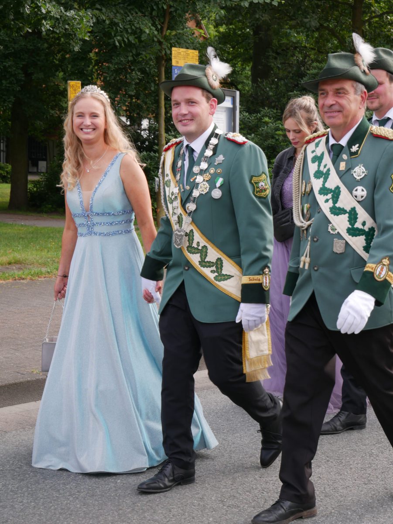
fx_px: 1150
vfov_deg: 25.6
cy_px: 262
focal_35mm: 76
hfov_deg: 19.4
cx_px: 196
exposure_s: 1/320
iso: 200
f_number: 5.4
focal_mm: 38
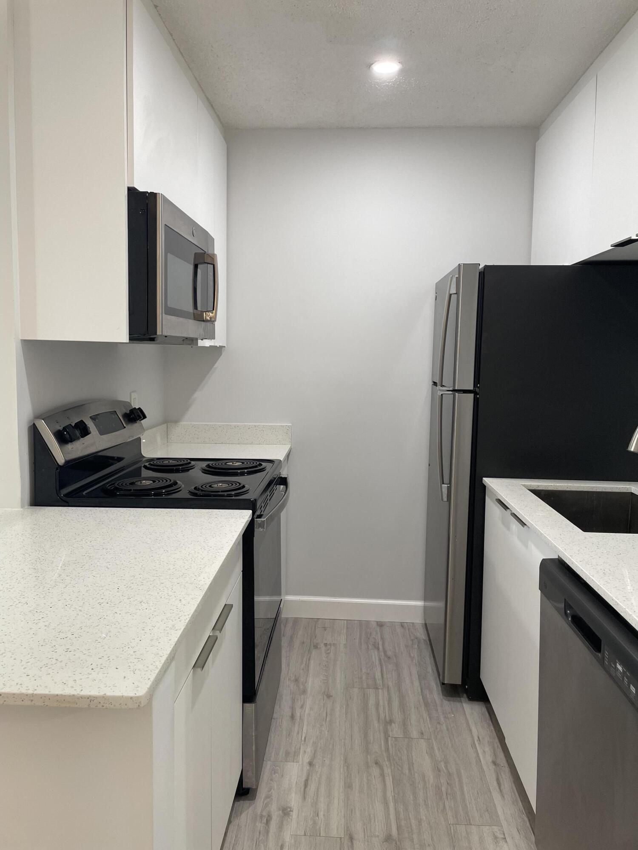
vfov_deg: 67.3
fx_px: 639
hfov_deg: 53.1
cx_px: 319
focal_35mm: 26
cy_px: 425
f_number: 1.6
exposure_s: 1/60
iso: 64
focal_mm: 4.2
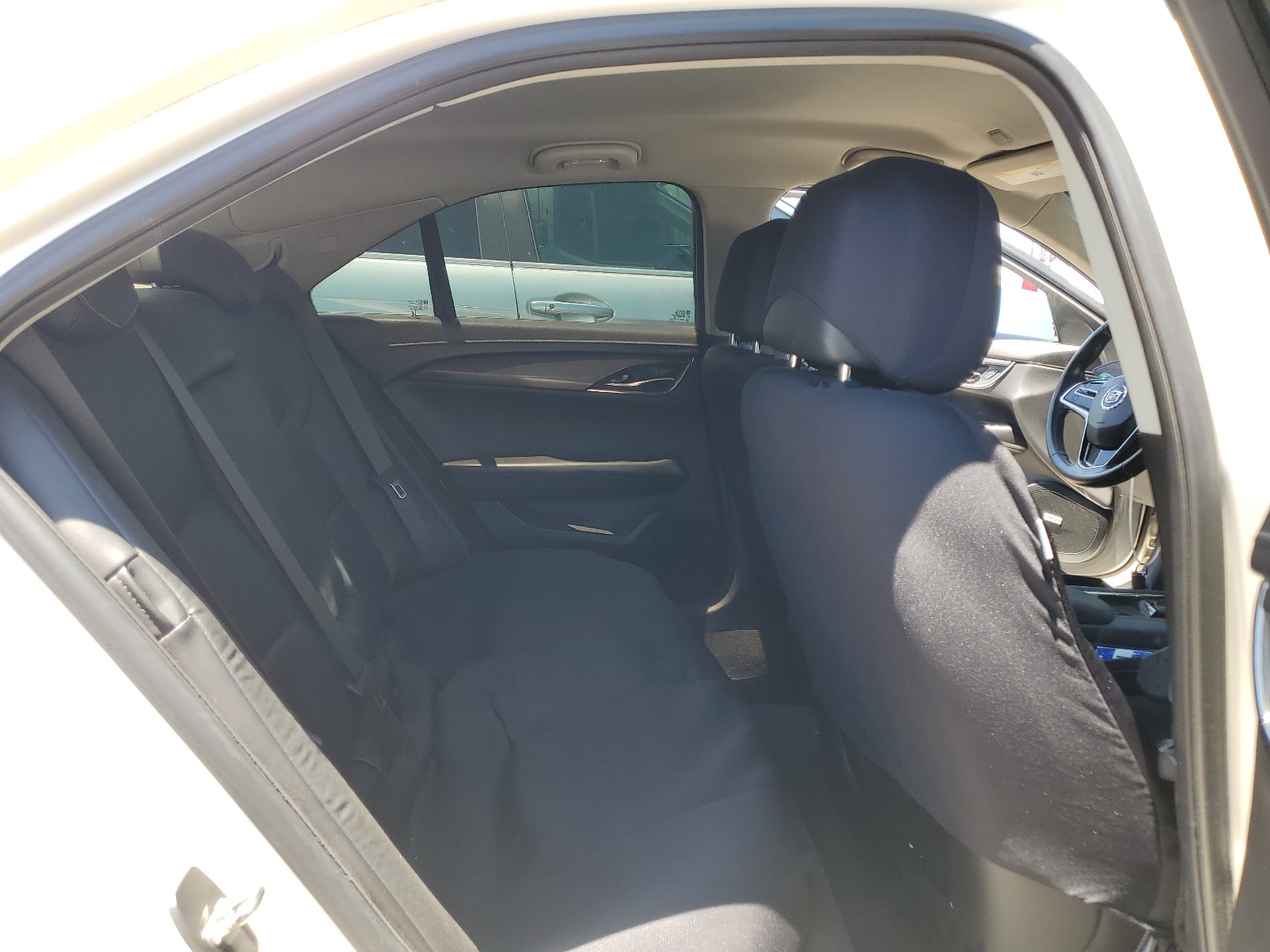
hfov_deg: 67.3
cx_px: 635
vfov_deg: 53.1
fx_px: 954
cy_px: 476
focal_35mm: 26
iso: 50
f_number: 1.5
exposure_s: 1/294
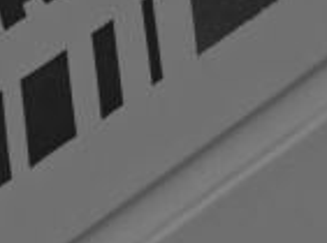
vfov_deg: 2.0
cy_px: -326
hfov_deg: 2.7
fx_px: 6944
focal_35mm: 737
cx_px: -596
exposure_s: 1/400
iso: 100
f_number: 9
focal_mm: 90
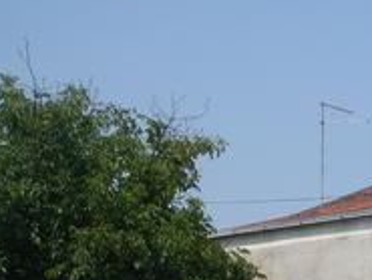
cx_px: 549
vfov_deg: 11.7
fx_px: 1323
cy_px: 371
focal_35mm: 123
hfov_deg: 14.9
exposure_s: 1/250
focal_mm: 6.3
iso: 80
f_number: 8.4
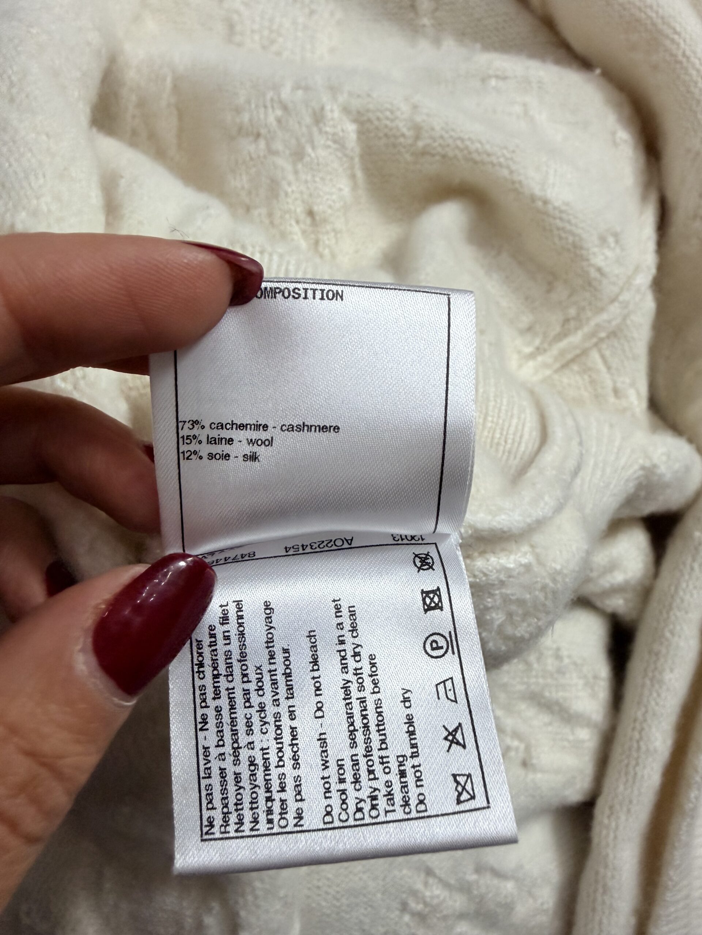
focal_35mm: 24
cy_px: 468
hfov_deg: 56.8
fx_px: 649
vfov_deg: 71.6
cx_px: 351
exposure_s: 1/100
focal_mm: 2.22
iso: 250
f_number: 2.2
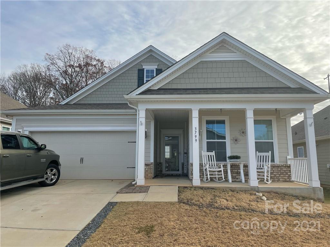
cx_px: 165
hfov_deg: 67.3
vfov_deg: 53.1
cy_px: 124
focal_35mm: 26
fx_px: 248
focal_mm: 4.2
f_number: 1.6
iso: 50
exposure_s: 1/3509
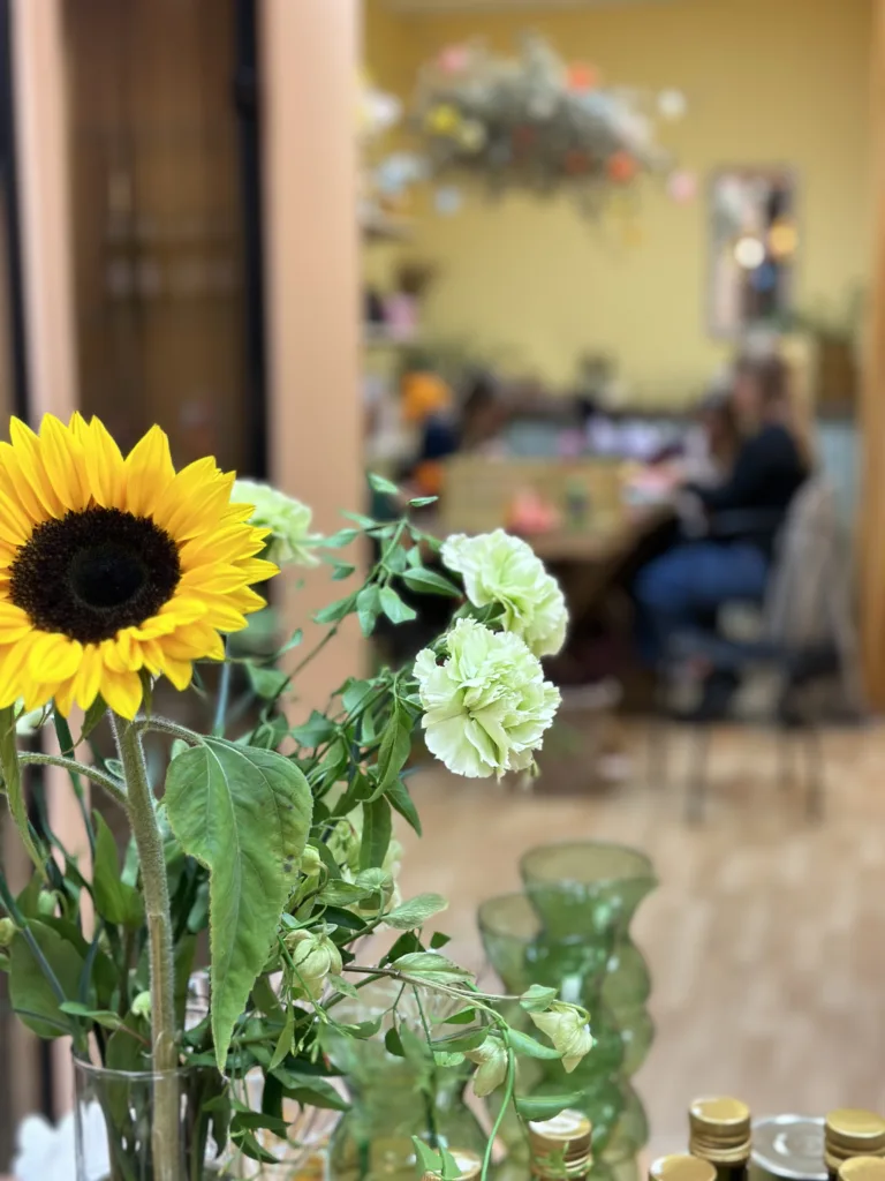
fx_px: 1636
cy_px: 590
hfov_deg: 30.3
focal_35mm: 48
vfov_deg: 39.7
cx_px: 442
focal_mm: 6.86
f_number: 1.78
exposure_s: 1/50
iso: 100
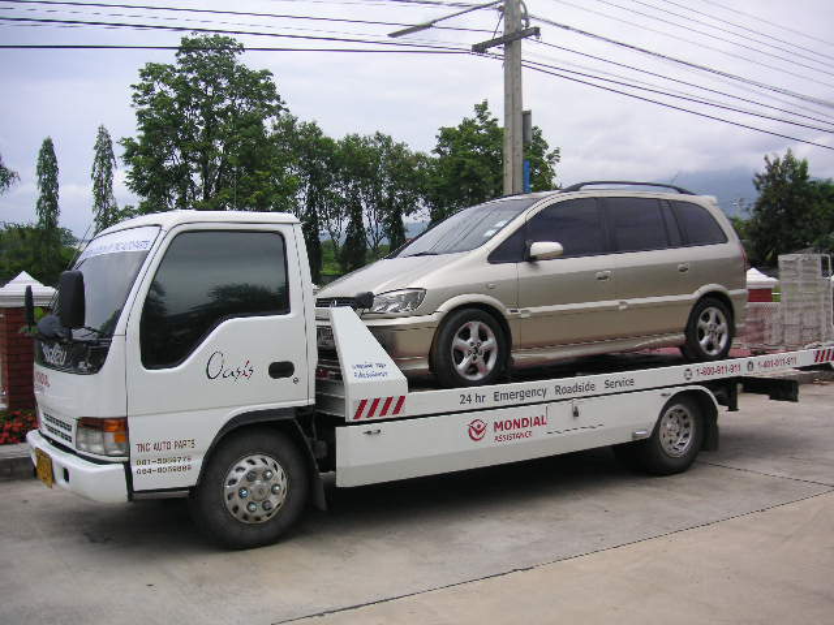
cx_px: 417
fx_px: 891
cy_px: 312
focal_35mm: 37
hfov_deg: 50.1
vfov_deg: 38.7
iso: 50
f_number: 6.7
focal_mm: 6.1
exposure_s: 1/180
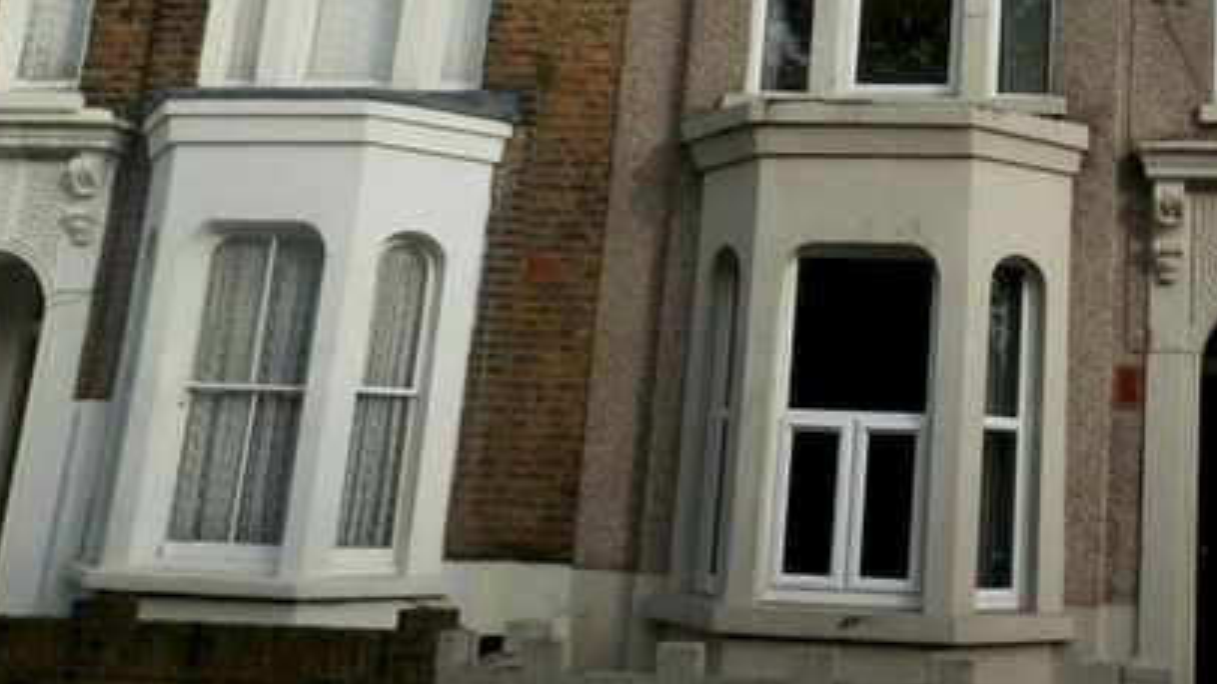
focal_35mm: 47
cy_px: 110
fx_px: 1516
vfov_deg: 24.9
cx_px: 1010
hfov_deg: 41.4
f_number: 3
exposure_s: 1/640
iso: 80
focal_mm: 4.5
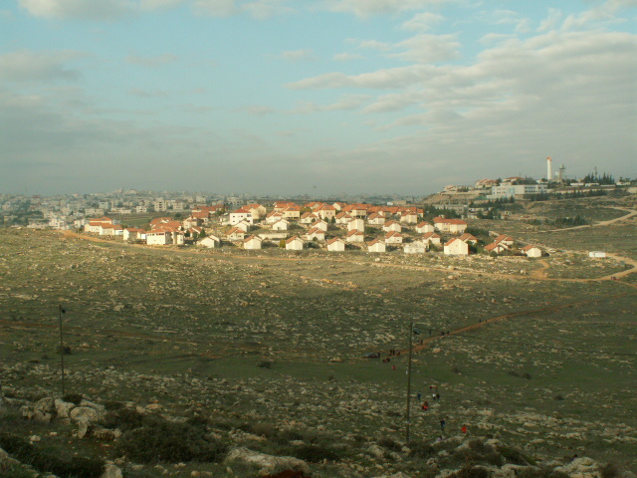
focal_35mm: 62
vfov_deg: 23.7
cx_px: 318
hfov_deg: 31.2
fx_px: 1141
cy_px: 239
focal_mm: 10.39
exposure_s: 1/125
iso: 50
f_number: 8
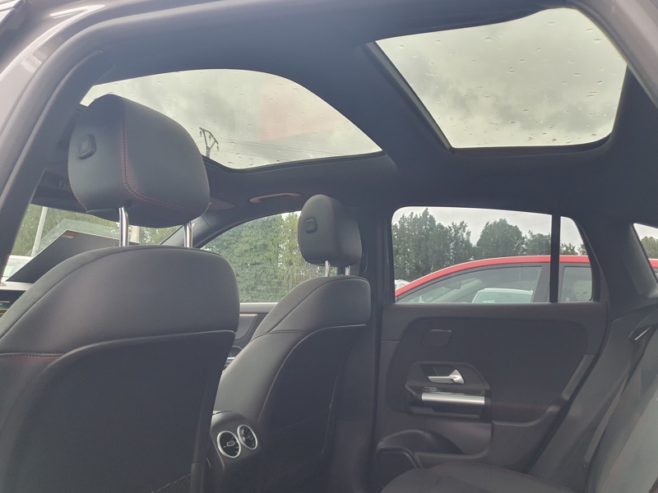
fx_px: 494
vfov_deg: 53.1
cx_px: 329
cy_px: 246
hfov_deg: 67.3
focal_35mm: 26
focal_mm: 4.32
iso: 160
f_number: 1.5
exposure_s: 1/120
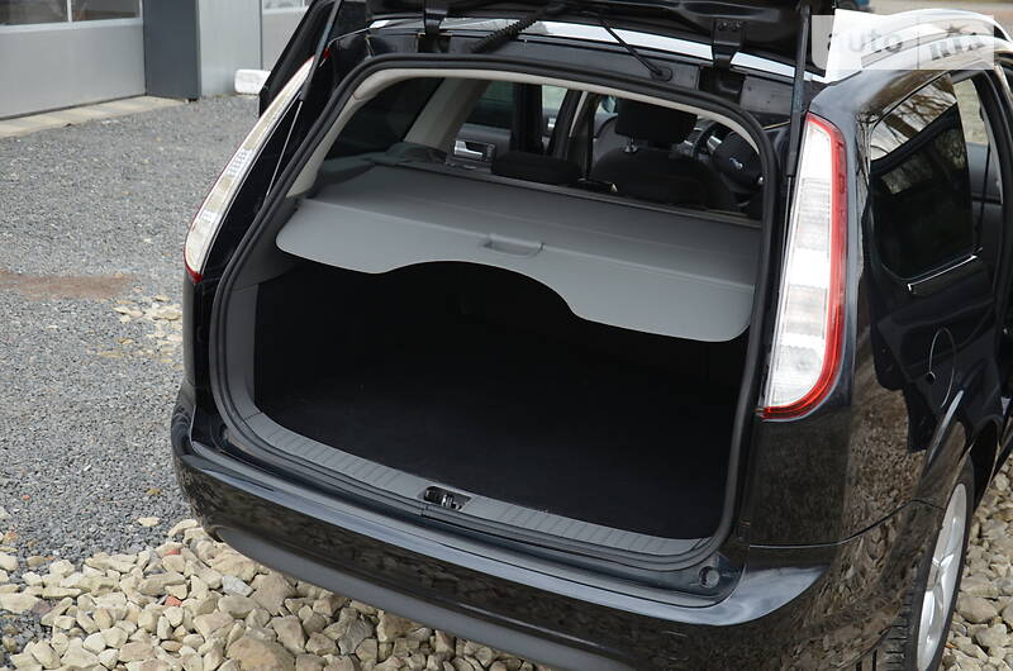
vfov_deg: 28.0
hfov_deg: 41.2
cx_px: 506
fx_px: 1348
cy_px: 336
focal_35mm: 48
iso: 400
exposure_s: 1/80
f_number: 4.2
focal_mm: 32
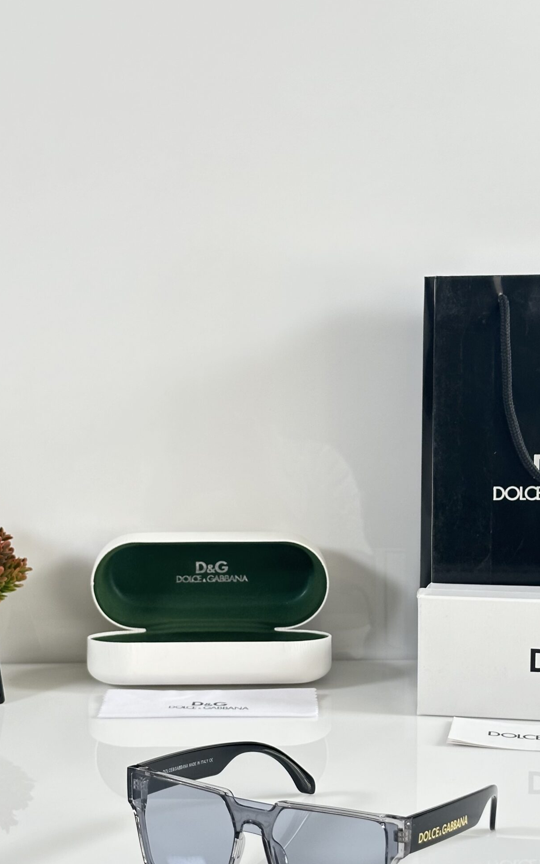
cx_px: 279
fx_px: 1578
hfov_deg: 19.4
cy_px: 534
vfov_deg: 30.5
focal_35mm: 67
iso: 80
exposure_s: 1/100
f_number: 1.78
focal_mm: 6.86
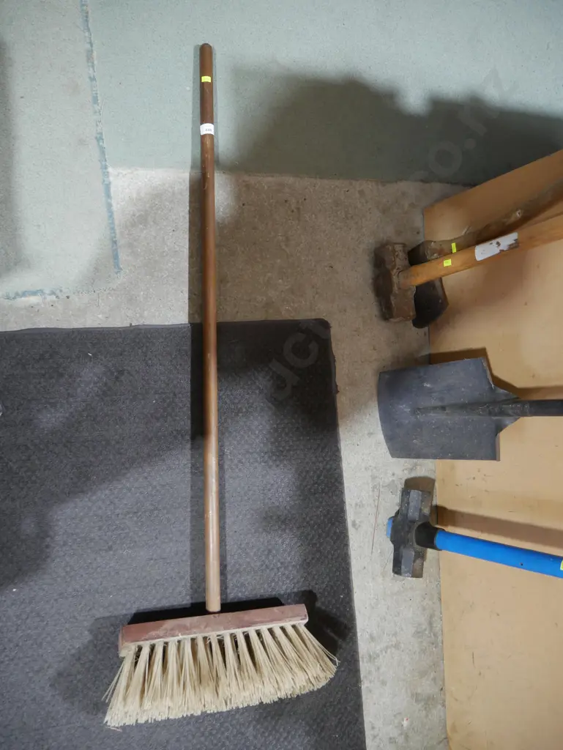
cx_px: 282
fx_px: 607
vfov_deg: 63.4
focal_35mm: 28
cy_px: 375
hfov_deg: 49.8
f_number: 3.5
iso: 800
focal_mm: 14
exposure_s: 1/60
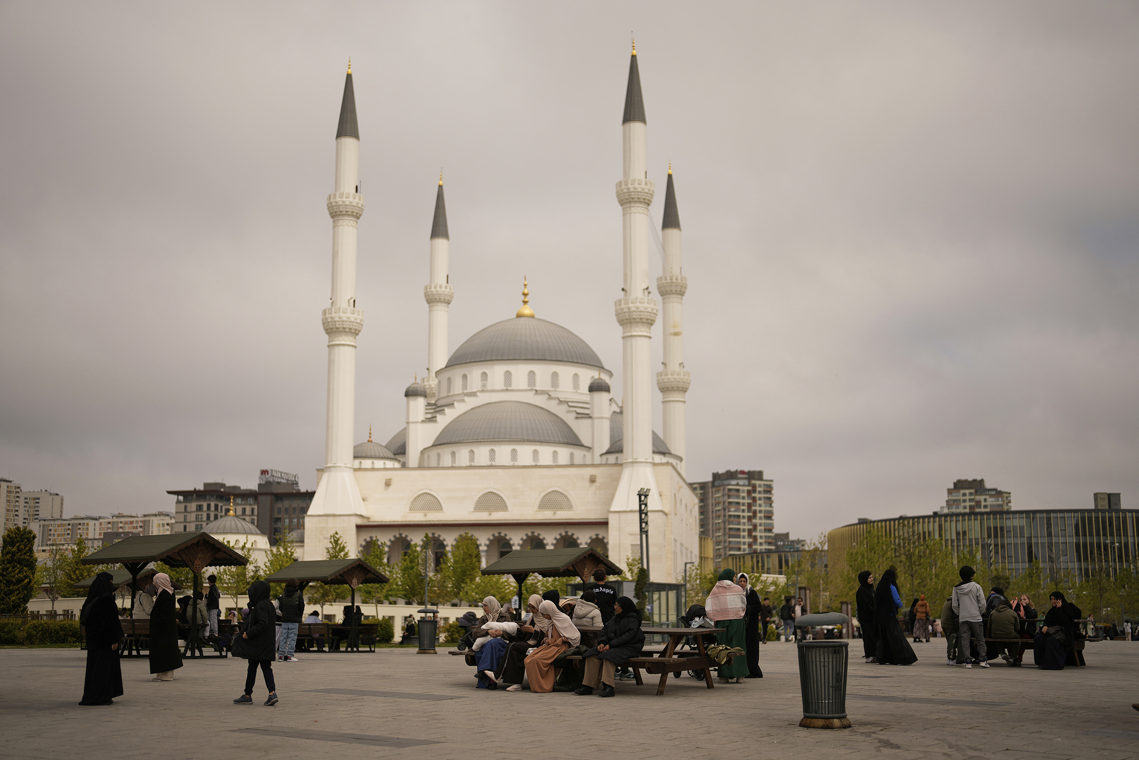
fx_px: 1582
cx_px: 570
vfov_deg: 27.0
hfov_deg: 39.6
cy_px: 380
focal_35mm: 50
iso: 100
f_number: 1.2
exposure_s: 1/20000
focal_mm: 50
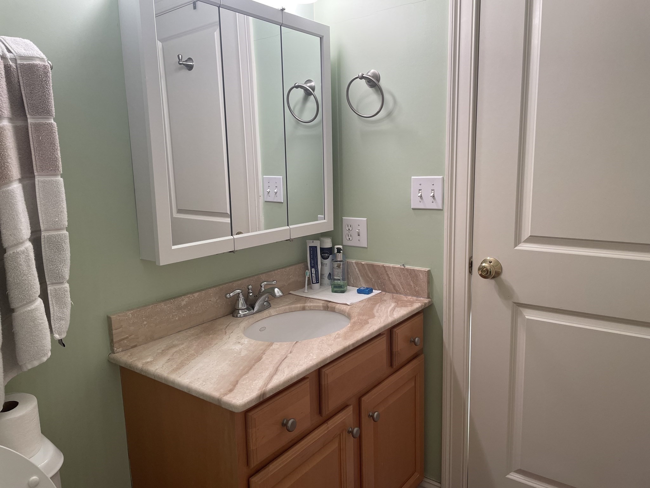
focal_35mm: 26
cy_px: 244
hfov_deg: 67.3
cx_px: 325
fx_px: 488
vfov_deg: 53.1
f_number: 1.6
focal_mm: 4.2
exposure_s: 1/120
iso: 64
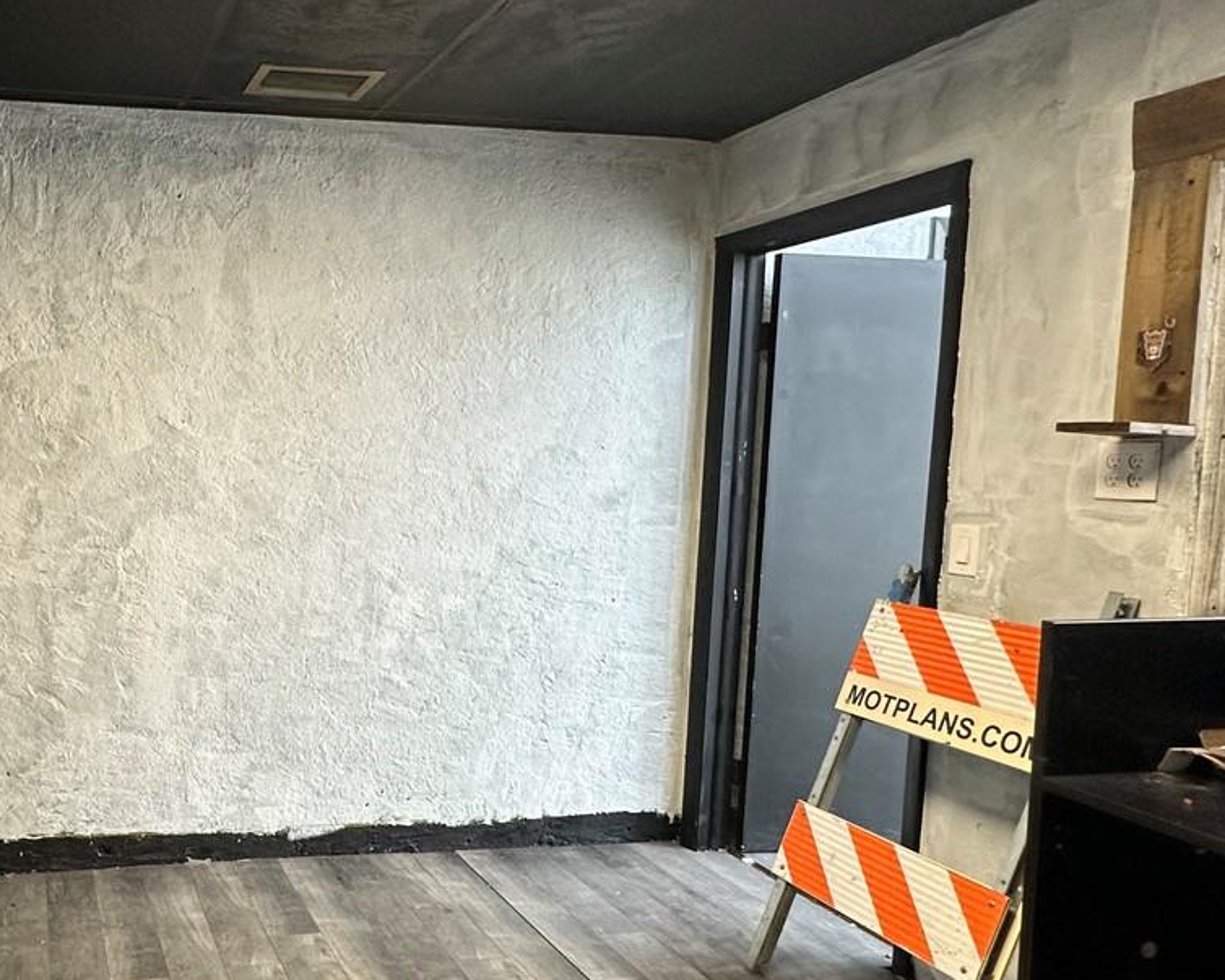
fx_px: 1051
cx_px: 162
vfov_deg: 49.9
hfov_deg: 54.1
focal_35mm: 29
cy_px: 531
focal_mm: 2.22
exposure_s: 1/60
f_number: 2.2
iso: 160
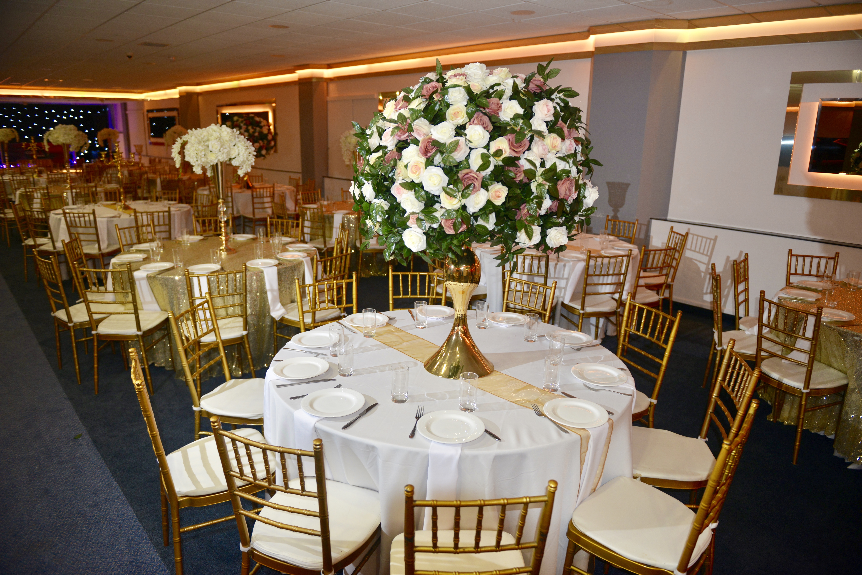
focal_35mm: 24
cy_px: 288
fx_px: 575
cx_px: 431
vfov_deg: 53.1
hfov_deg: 73.7
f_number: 2.8
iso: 640
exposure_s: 1/125
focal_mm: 24
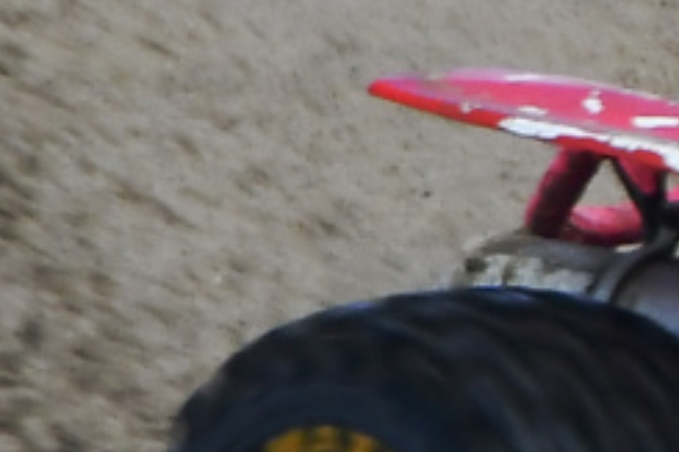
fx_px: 131539
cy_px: -164
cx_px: 1394
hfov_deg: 0.3
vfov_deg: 0.2
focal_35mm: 6979
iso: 450
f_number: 6.7
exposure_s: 1/500
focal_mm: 600
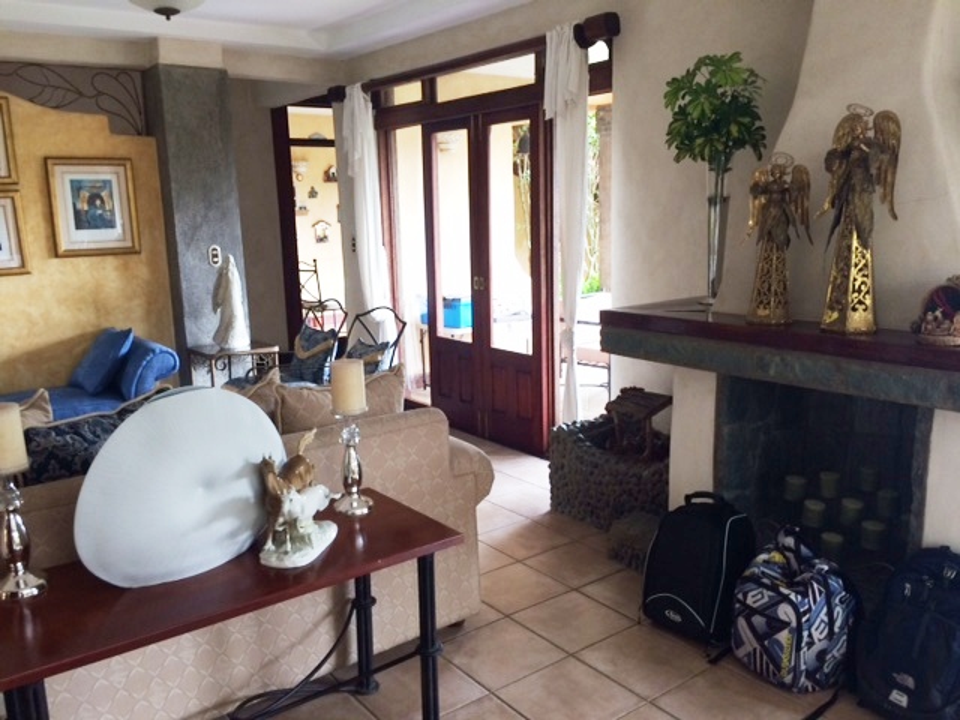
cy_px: 360
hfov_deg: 61.7
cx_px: 480
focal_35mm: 29
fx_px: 804
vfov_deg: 48.2
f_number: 2.2
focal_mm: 4.15
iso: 80
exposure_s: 1/30
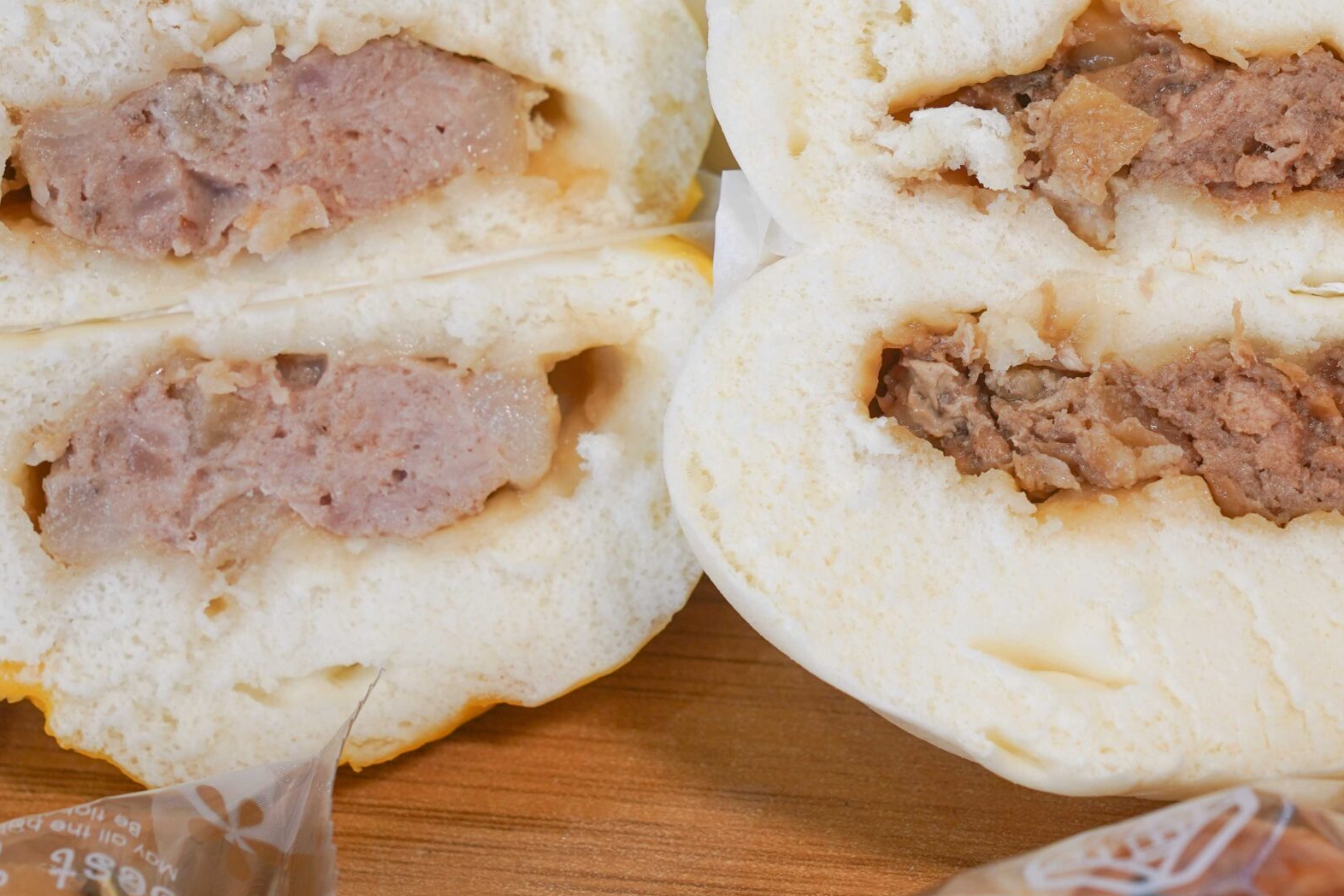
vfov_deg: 12.0
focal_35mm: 114
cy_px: 197
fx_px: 4256
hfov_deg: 17.9
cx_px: 735
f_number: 8
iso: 320
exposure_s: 1/80
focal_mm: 70
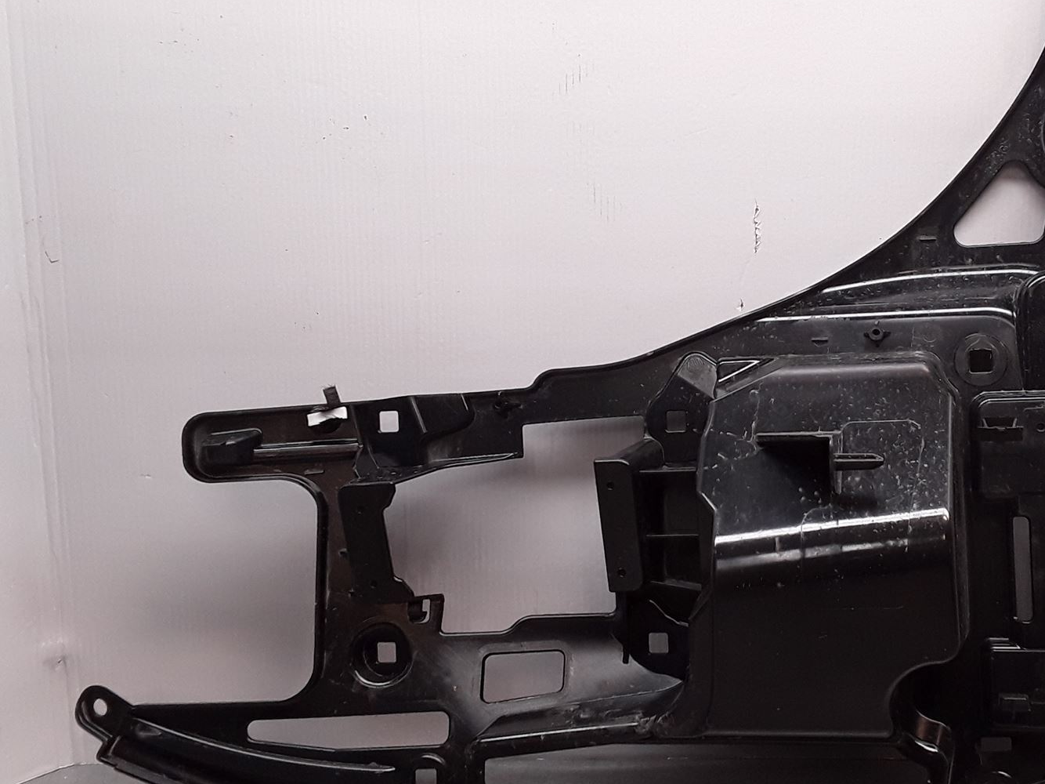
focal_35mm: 43
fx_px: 1298
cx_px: 702
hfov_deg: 43.2
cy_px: 403
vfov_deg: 33.6
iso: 50
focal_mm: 2.91
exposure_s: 1/100
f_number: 1.9
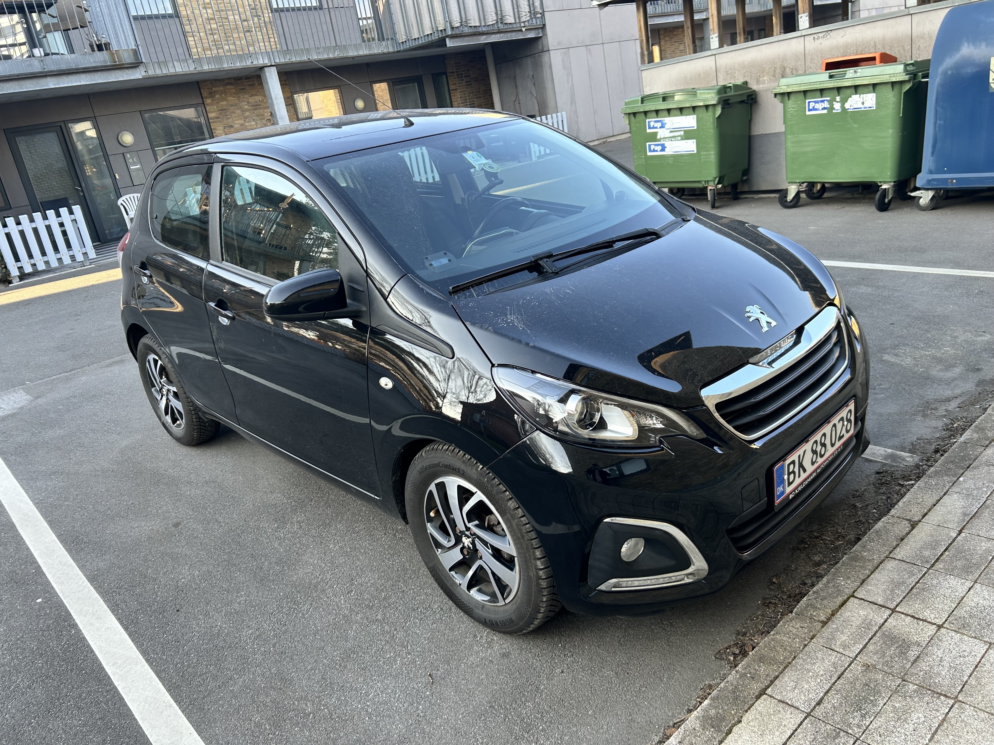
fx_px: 747
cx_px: 497
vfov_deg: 53.1
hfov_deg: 67.3
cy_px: 372
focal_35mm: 26
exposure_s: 1/179
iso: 40
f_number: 1.5
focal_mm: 5.7
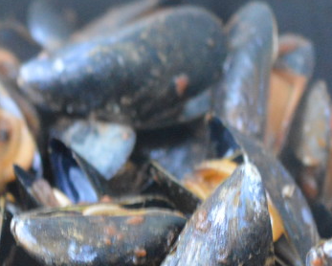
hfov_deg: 11.6
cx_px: 89
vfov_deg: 9.2
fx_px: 1632
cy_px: 300
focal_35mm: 166
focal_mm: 40
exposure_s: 1/13
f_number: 3
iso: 3200
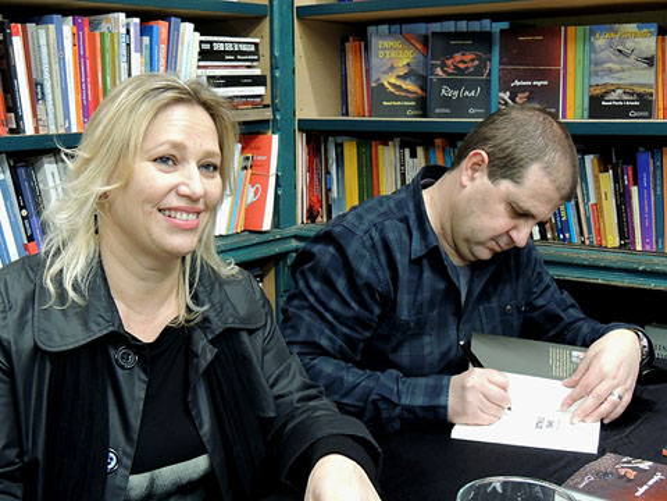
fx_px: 906
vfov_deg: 30.9
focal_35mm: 47
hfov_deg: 40.4
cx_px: 334
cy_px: 250
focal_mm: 8.3
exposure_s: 1/13
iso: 720
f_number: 3.5
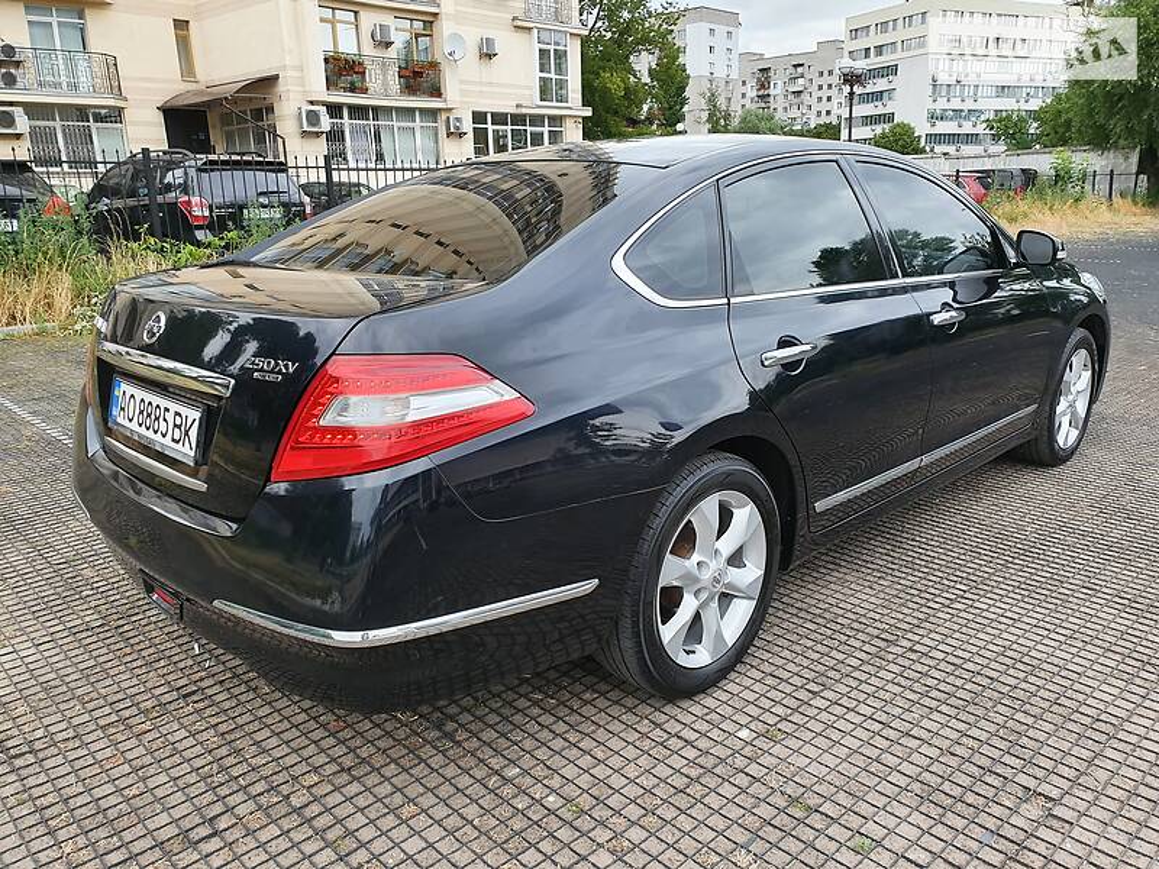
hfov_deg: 67.3
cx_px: 580
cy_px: 434
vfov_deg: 53.1
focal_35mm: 26
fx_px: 871
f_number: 2.4
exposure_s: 1/100
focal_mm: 4.3
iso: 100
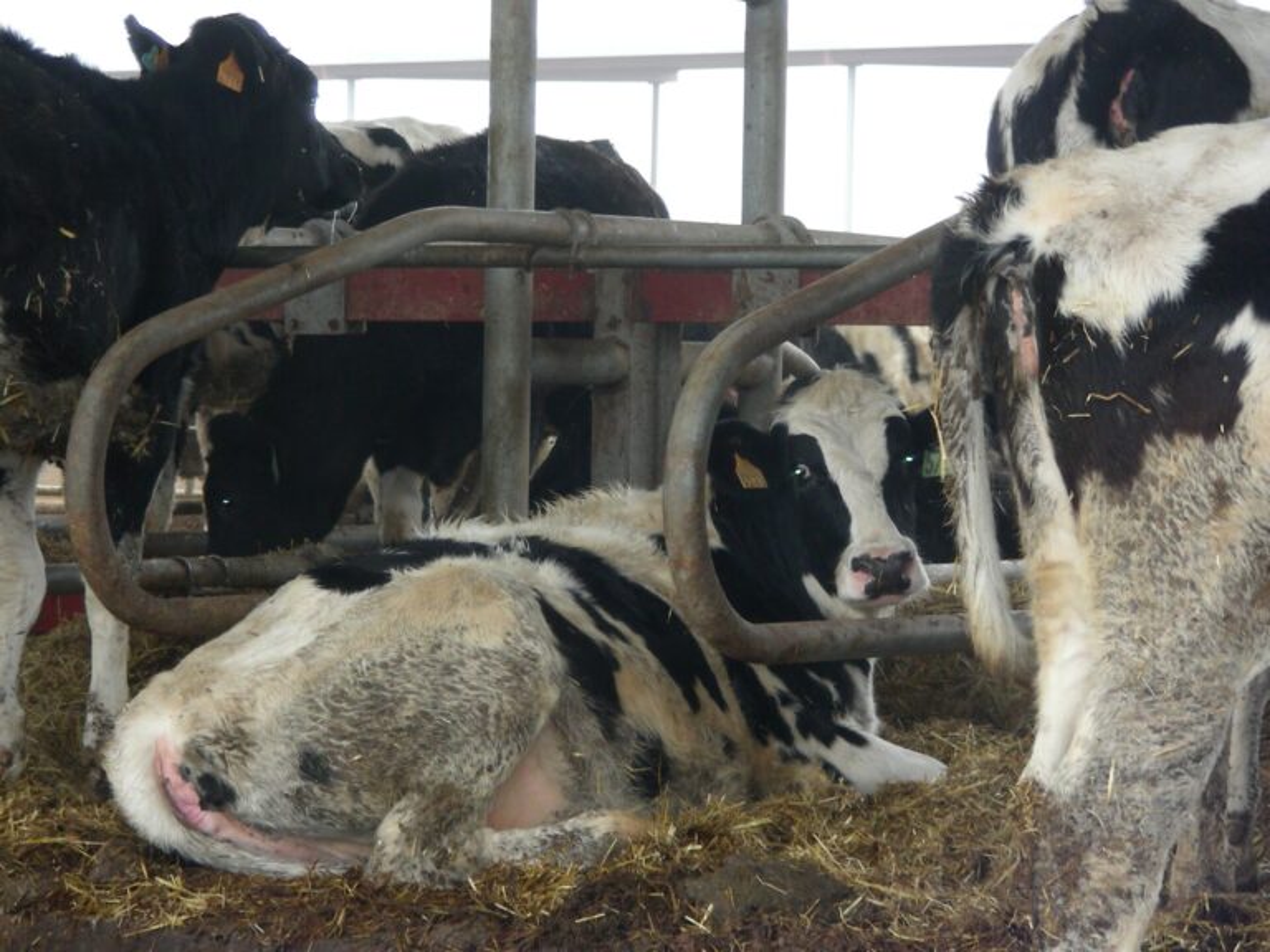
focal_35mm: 128
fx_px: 4696
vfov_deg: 11.6
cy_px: 476
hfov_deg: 15.4
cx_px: 635
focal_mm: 21.3
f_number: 3.5
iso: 76
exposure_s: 1/60.3
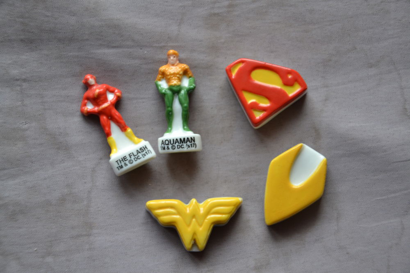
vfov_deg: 12.2
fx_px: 1281
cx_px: 205
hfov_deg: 18.2
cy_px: 136
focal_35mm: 112
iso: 560
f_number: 5.3
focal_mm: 75
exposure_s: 1/60
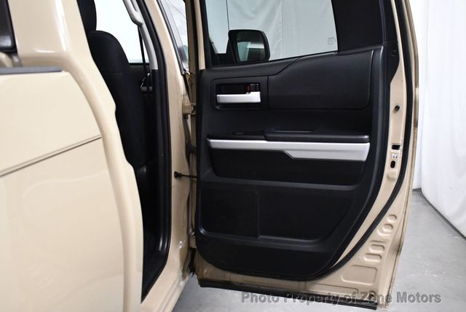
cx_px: 233
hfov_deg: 53.1
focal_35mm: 36
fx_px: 466
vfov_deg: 36.9
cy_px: 156
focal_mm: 18
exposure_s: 1/125
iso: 2800
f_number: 3.5
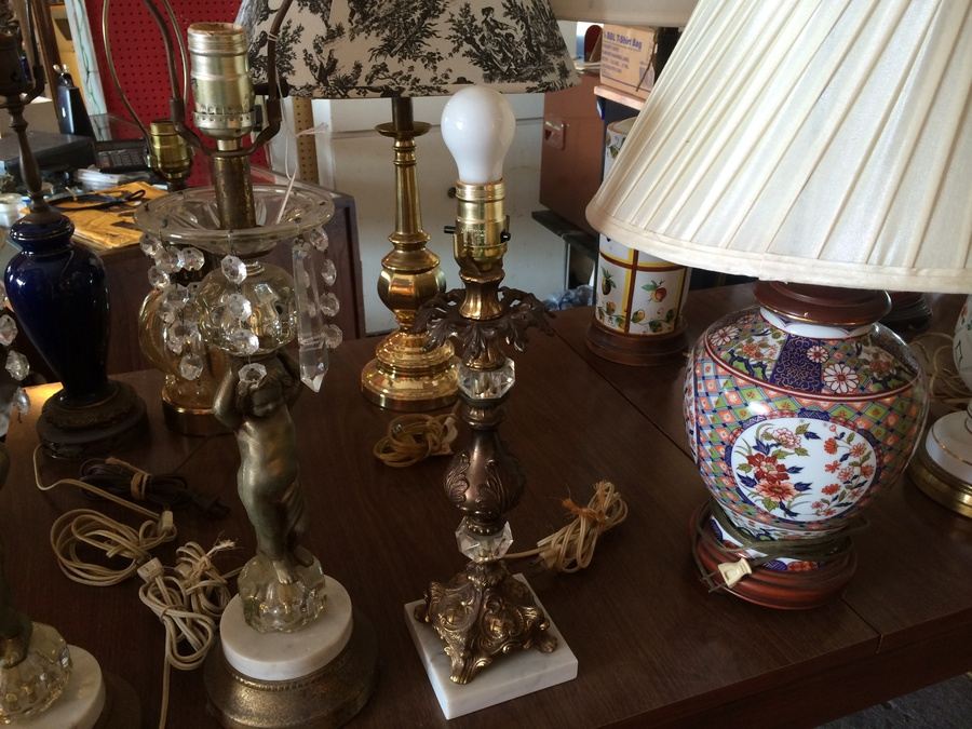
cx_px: 486
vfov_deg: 46.8
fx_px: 842
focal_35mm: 30
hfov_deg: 60.0
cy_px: 364
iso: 100
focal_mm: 4.12
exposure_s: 1/30
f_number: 2.2
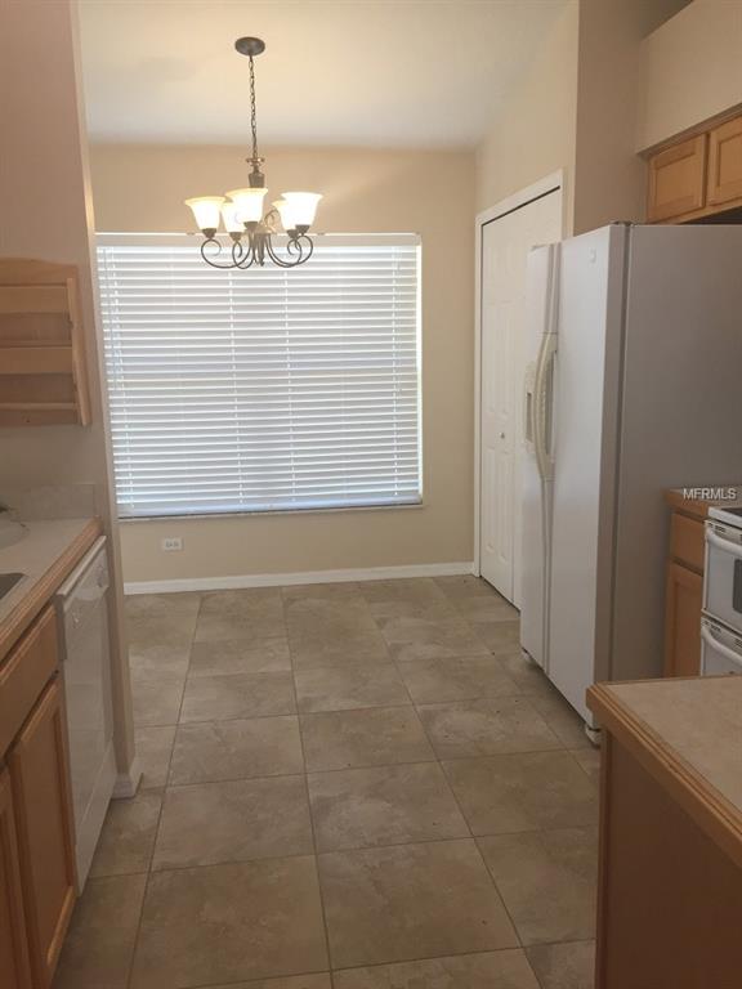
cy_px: 494
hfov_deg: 48.2
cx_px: 371
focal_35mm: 29
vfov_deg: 61.7
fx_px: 829
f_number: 2.2
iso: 40
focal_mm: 4.15
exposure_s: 1/40
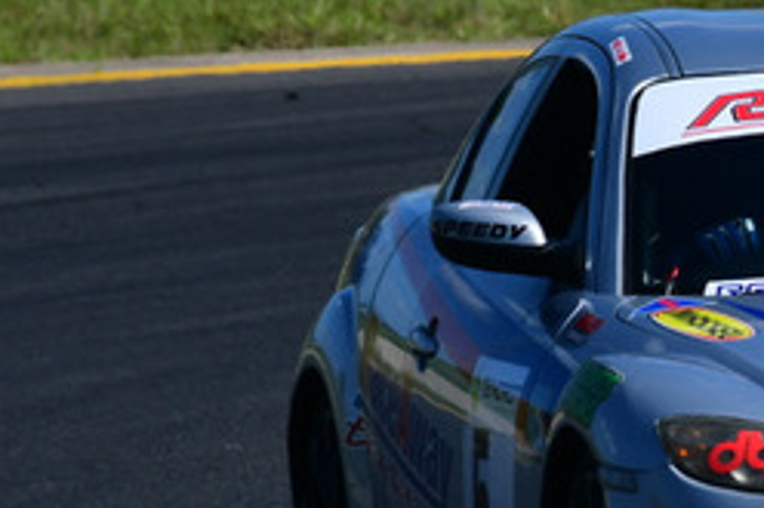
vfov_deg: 0.6
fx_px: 51386
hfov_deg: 0.9
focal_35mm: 2423
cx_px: 1106
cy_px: 172
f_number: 11
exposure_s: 1/640
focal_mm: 500
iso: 250
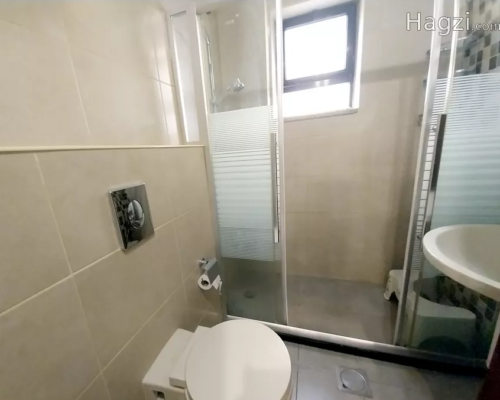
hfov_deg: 100.6
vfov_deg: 88.0
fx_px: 207
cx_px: 237
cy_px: 206
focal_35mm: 14
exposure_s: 1/11
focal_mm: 1.3
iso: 505
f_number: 2.2
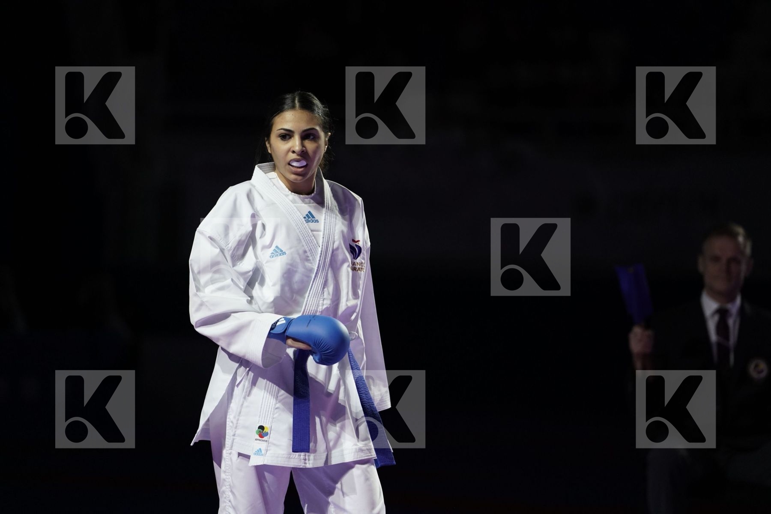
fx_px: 3769
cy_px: 257
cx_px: 386
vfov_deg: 7.8
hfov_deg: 11.7
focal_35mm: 176
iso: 2000
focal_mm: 176
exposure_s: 1/1000
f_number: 2.8
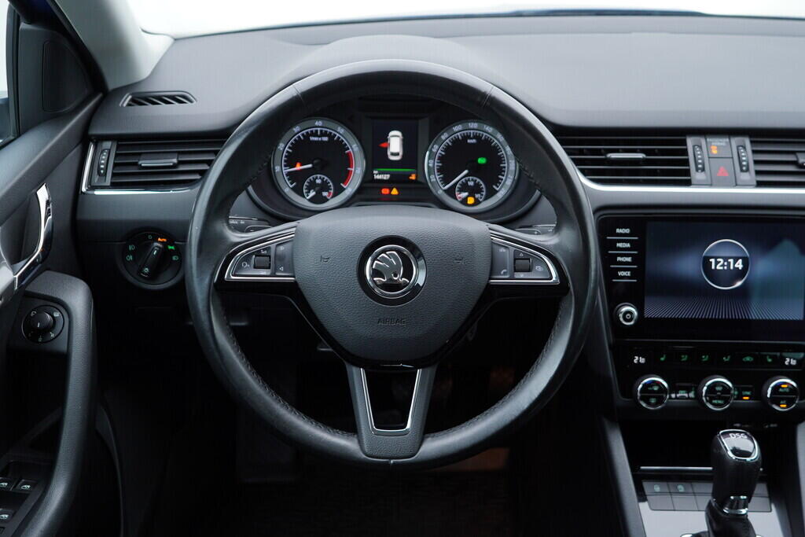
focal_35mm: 36
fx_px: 805
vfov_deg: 36.9
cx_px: 402
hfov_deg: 53.1
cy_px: 268
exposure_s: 1/40
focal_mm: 24
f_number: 2.8
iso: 125
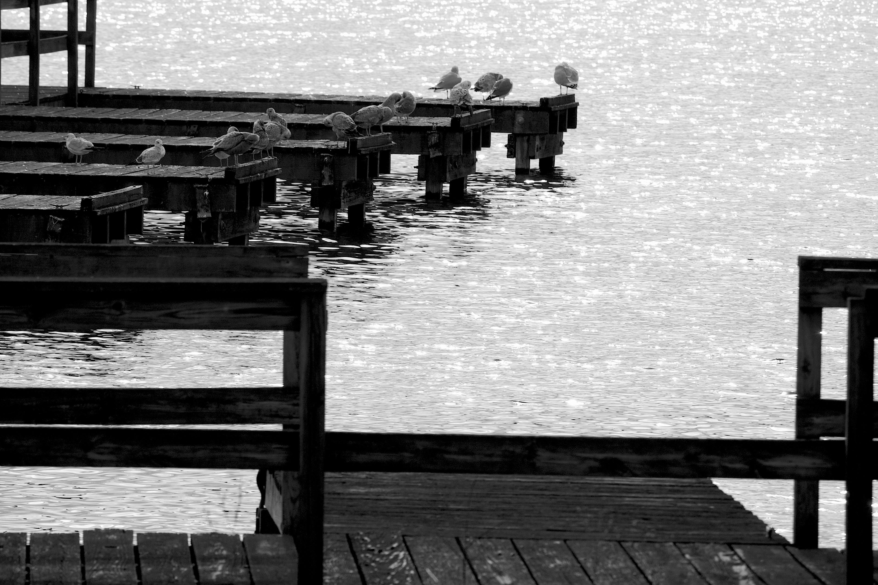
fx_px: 7975
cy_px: 232
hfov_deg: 6.3
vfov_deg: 4.2
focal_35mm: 327
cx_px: 361
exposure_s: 1/200
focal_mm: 180
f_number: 10
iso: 100
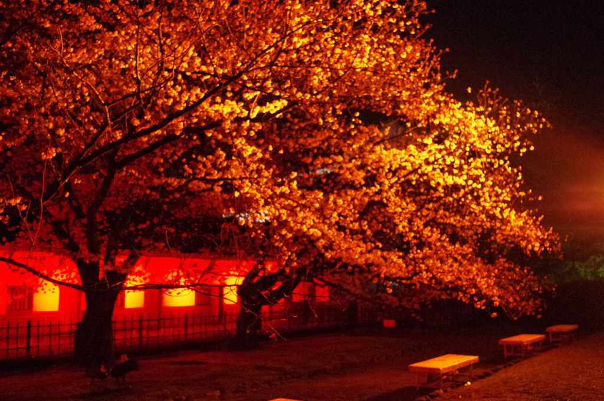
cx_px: 302
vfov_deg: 38.8
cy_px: 200
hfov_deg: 55.9
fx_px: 570
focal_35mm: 34
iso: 8000
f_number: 4
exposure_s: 1/20
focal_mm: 23.13
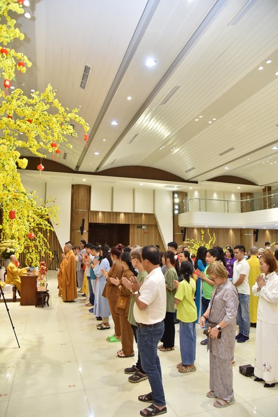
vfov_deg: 73.8
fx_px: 278
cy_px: 208
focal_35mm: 24
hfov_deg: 53.1
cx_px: 139
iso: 1000
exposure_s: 1/100
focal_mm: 24
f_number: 5
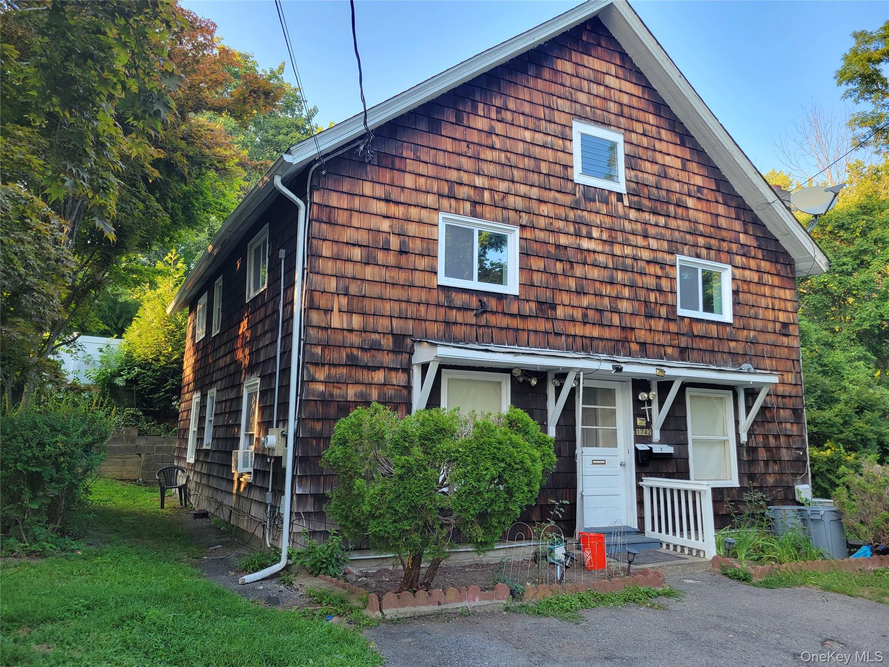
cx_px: 444
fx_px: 668
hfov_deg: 67.3
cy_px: 334
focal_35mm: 26
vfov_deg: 53.1
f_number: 1.8
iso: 50
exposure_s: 1/120
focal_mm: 5.4
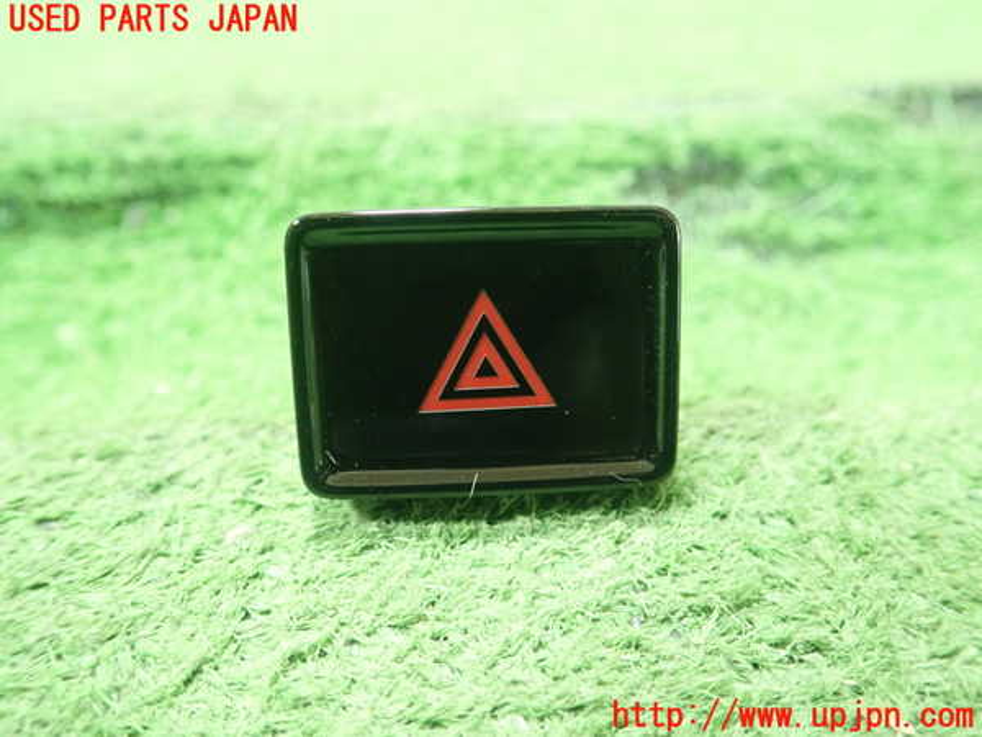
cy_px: 368
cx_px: 491
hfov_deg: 60.0
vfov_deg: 46.8
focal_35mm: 30
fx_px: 851
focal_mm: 5.5
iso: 800
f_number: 2.3
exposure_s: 1/60
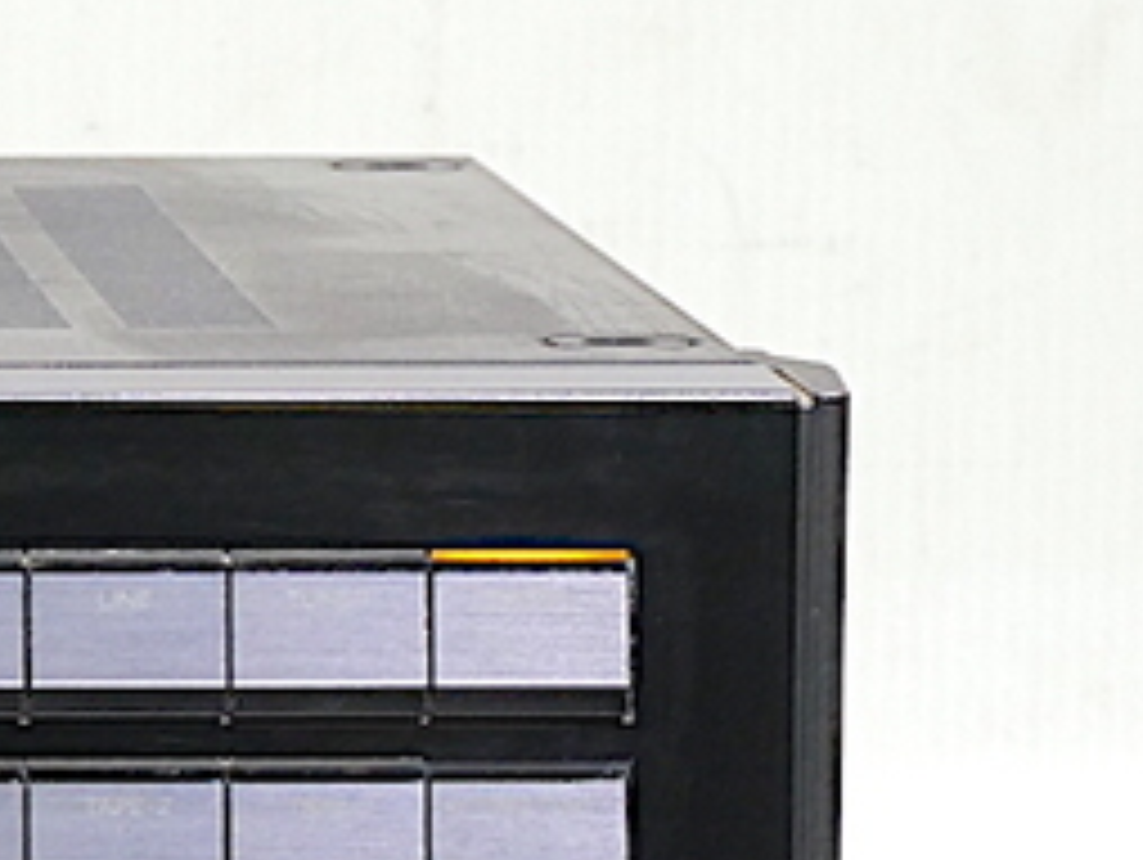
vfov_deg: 4.0
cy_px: 887
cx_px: -900
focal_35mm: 370
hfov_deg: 5.3
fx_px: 12229
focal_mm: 17.5
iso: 200
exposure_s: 1/4
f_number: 5
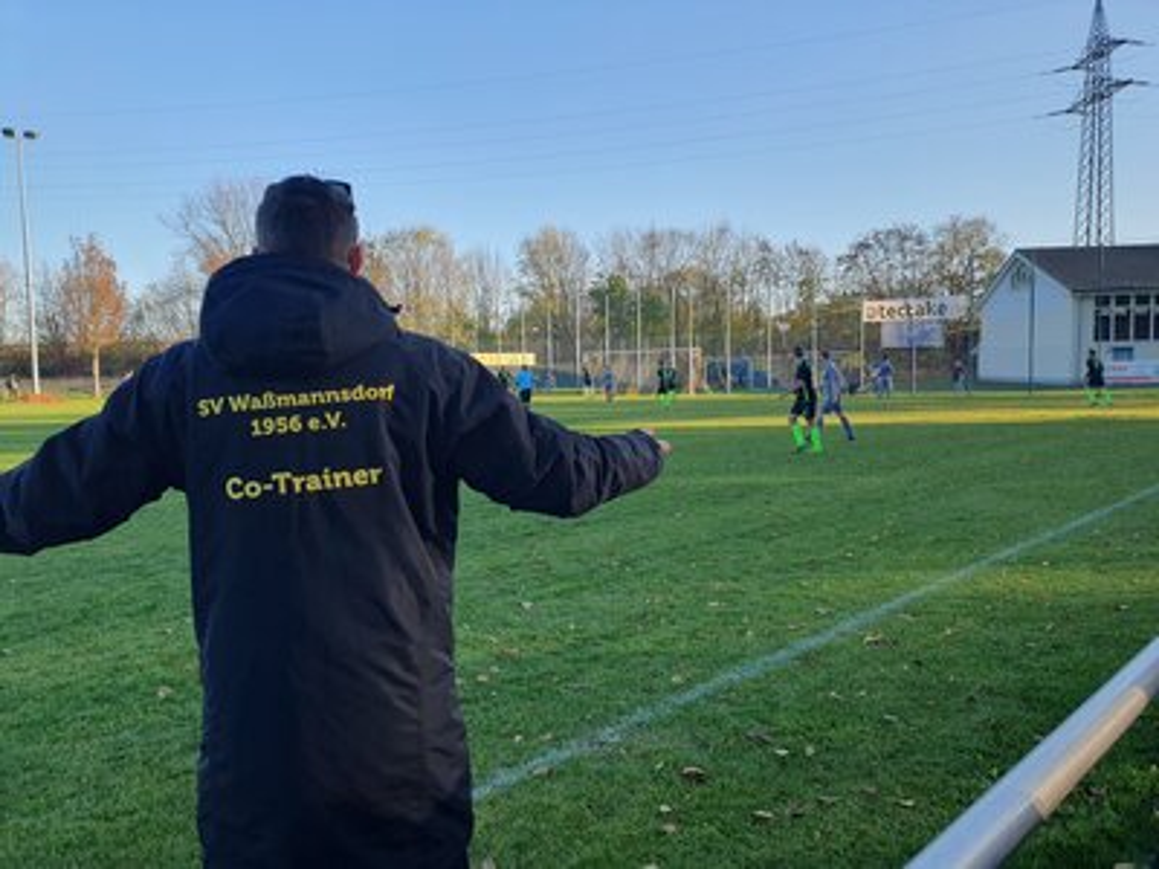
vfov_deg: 53.1
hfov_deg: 67.3
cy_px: 434
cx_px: 580
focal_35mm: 26
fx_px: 871
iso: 50
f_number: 2.4
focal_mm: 4.32
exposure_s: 1/492
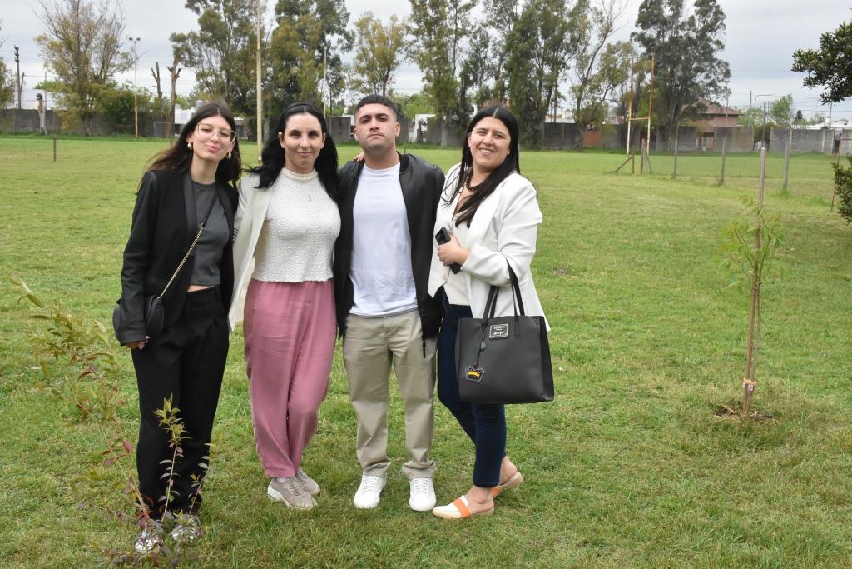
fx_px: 959
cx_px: 426
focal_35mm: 40
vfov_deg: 33.0
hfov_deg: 47.9
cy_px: 284
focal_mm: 27
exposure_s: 1/640
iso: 1600
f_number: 13
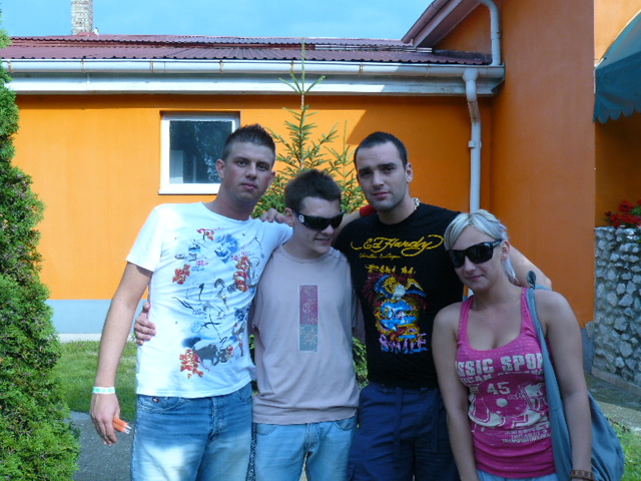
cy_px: 240
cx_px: 320
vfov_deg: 39.7
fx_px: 667
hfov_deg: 51.4
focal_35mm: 36
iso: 100
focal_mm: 6
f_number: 5.6
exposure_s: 1/250
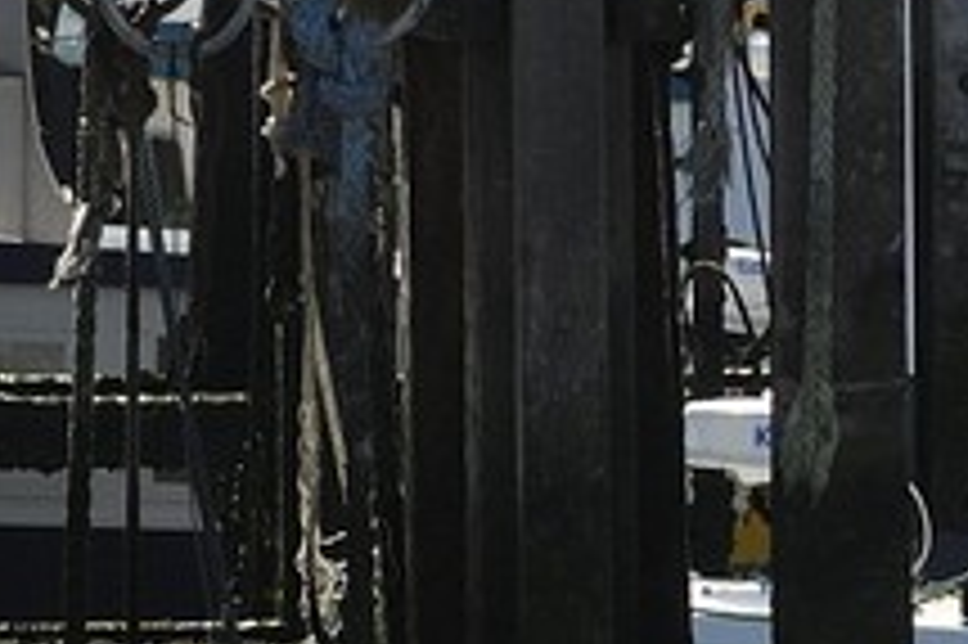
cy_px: 1396
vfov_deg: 0.8
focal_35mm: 1784
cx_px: 3449
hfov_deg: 1.2
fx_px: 47932
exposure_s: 1/250
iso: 100
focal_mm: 160
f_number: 6
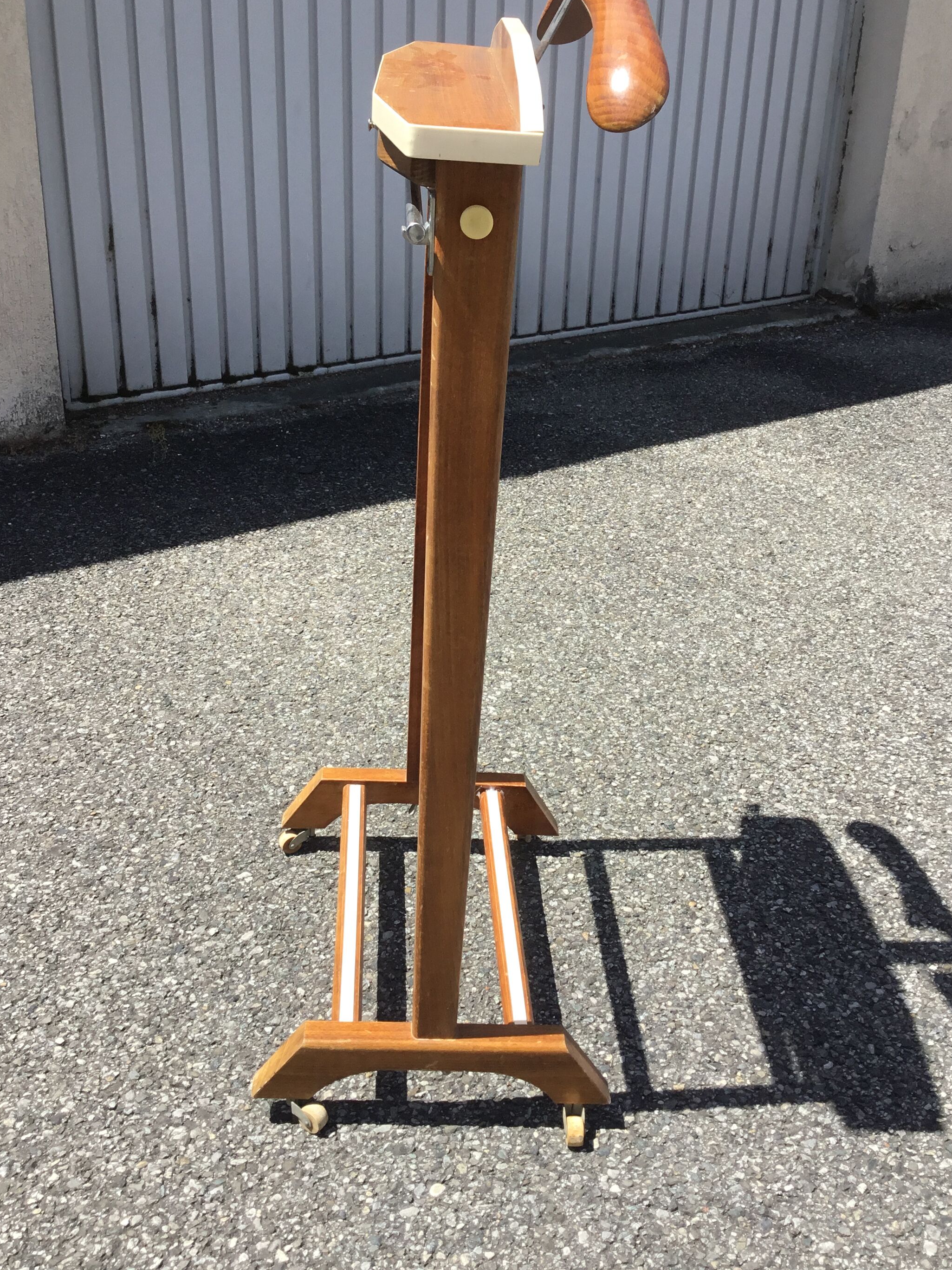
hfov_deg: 38.7
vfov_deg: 49.9
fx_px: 1357
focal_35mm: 37
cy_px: 532
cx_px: 494
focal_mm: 3.3
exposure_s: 1/815
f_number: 2.4
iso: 25
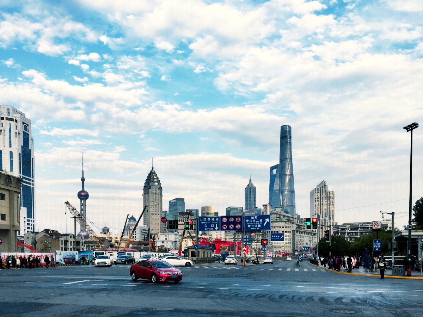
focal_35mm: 29
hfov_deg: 61.7
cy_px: 158
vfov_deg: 48.2
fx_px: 354
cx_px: 212
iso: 25
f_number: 2.2
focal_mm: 4.15
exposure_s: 1/509
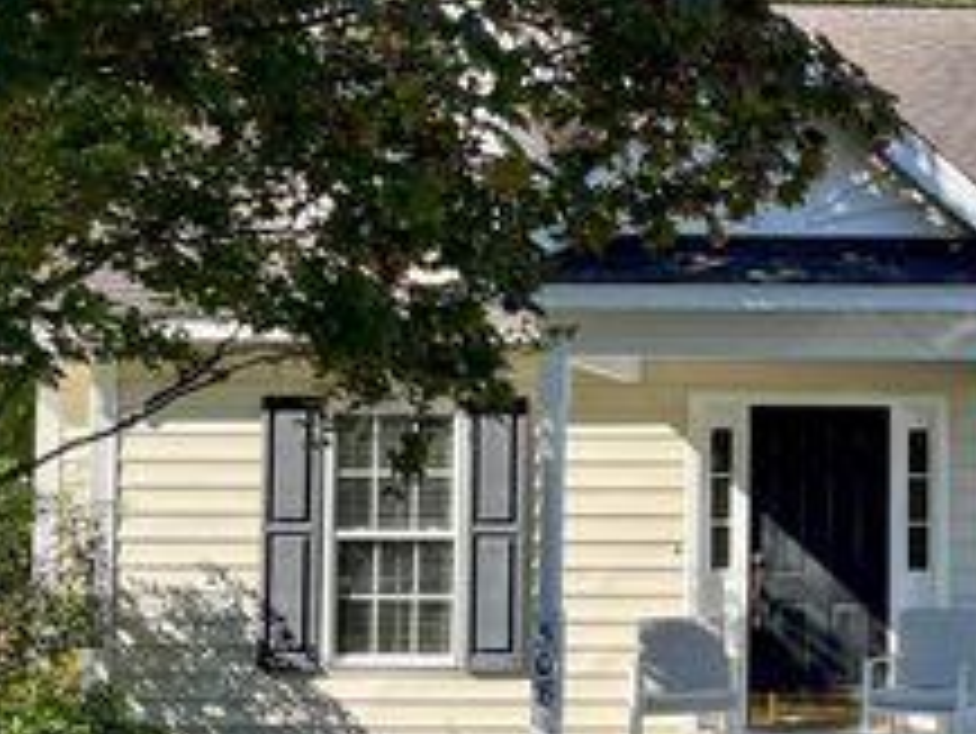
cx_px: 989
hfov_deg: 29.9
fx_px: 1693
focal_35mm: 60
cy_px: 399
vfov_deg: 24.4
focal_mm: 5.1
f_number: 1.6
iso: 50
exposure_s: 1/1458
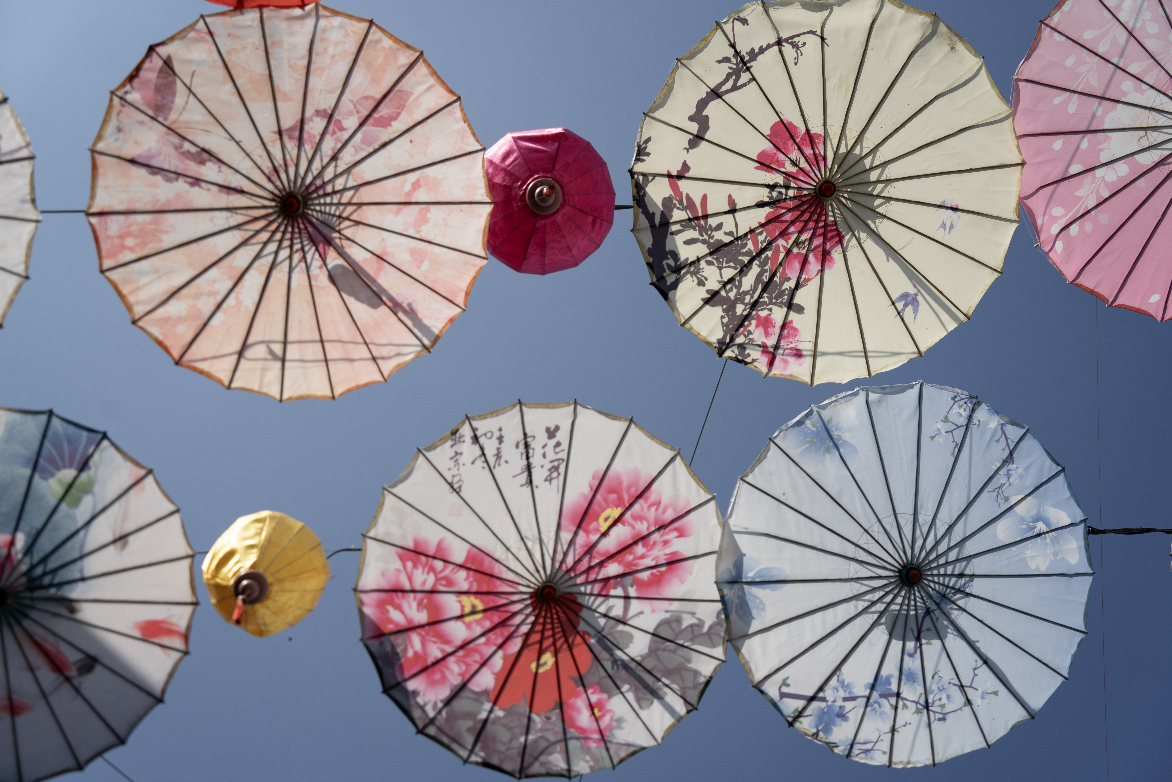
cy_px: 391
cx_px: 586
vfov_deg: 31.2
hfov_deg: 45.4
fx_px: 1400
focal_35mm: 43
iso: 100
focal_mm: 43
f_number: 4.5
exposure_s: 1/1250
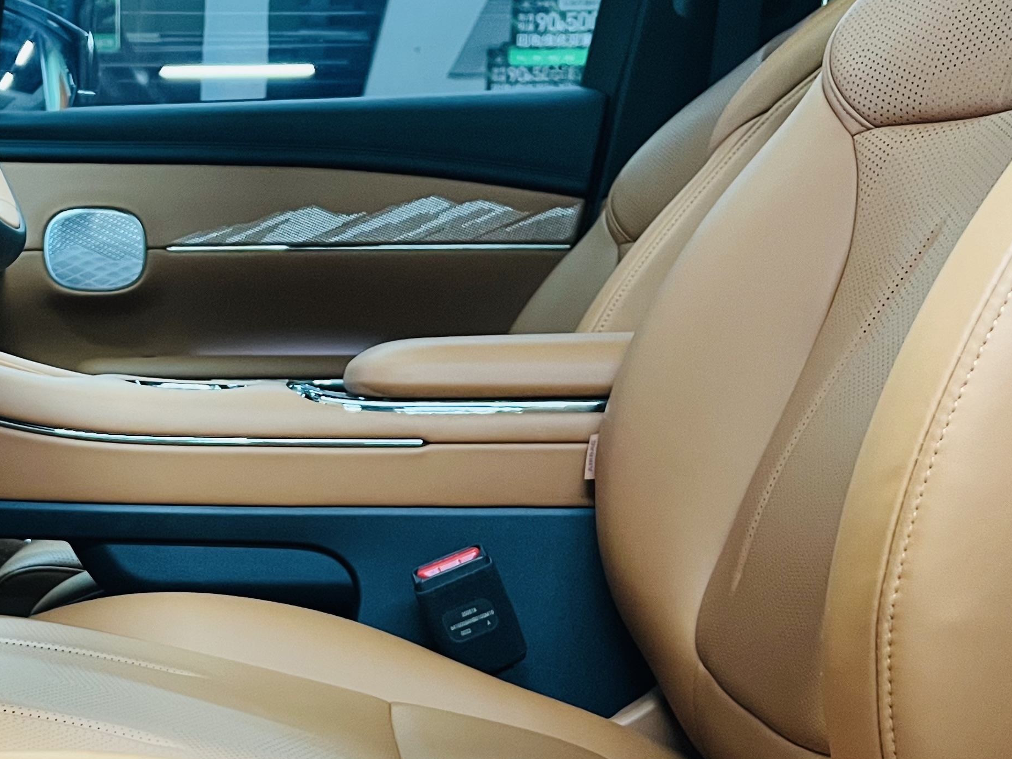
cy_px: 541
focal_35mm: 57
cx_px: 200
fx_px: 1666
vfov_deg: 25.4
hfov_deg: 32.8
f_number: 1.5
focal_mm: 5.7
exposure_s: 1/48
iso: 500
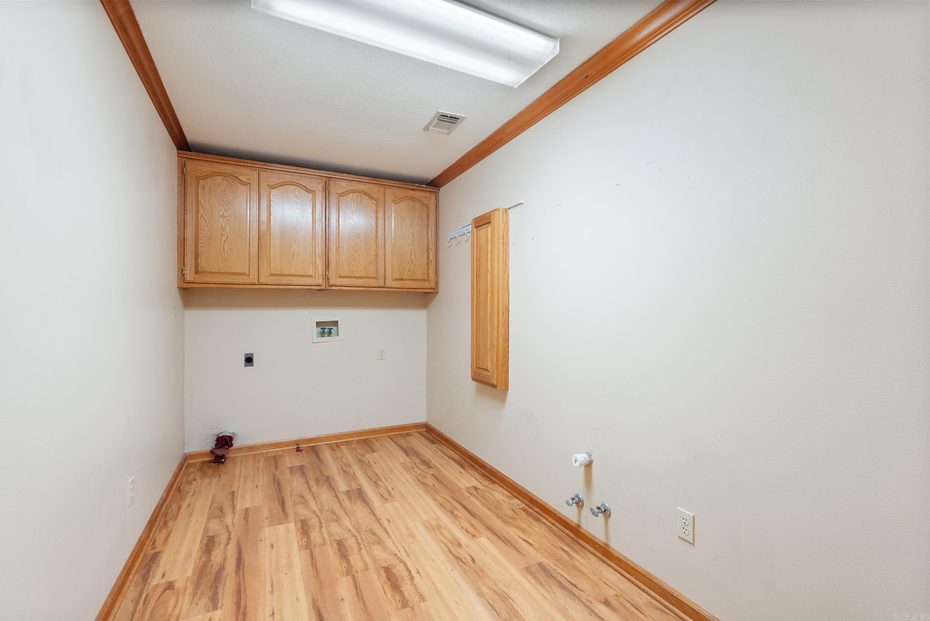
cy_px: 310
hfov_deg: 96.7
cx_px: 465
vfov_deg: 73.8
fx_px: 414
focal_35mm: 16
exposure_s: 1/2
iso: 640
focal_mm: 16
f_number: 9
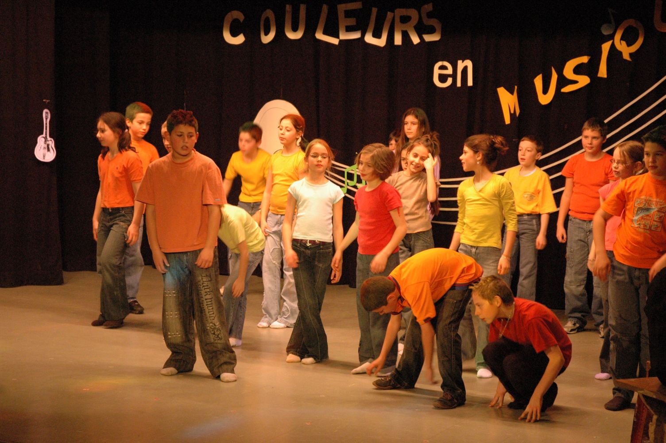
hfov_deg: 28.1
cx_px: 333
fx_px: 1331
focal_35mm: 72
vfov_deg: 18.9
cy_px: 222
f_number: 4.5
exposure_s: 1/25
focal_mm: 48
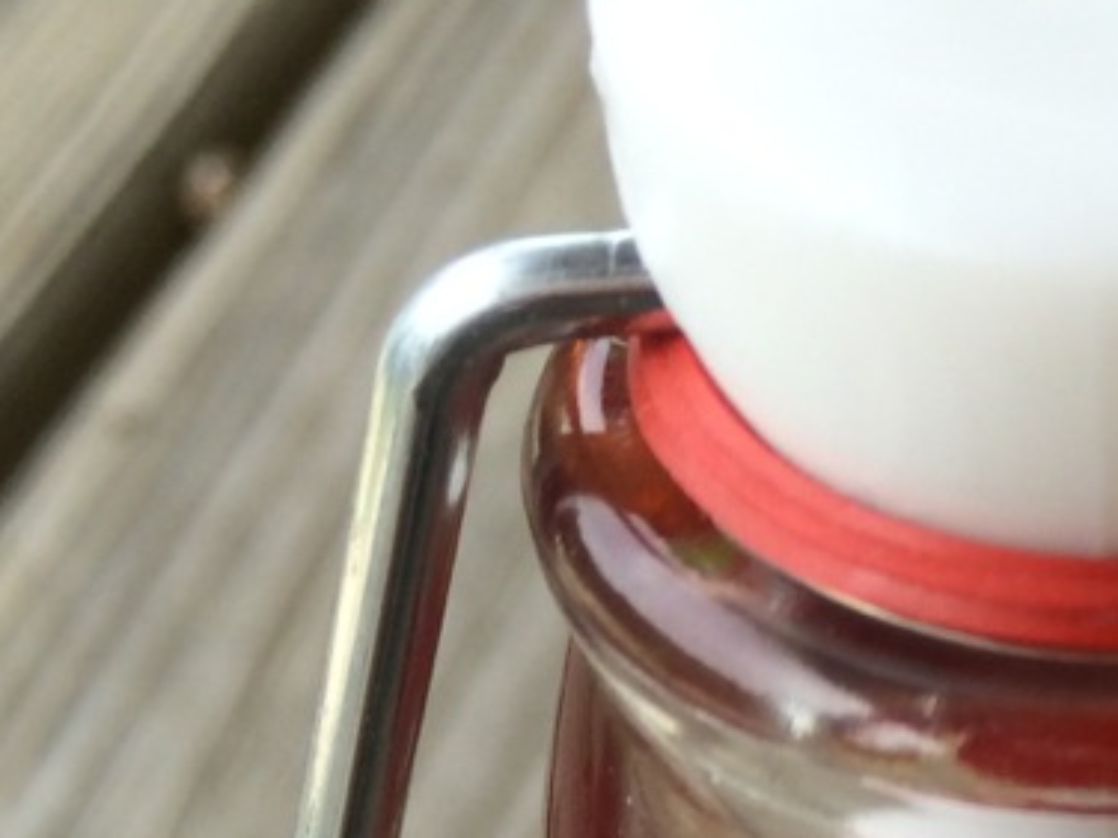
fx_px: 3294
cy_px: 1052
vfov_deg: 14.0
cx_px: 1802
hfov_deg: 16.9
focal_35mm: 102
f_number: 2.2
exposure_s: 1/507
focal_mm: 4.12
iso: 32
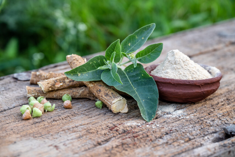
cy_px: 78
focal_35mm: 98
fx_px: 640
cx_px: 118
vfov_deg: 14.0
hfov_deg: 20.8
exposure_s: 1/125
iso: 125
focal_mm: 98
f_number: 6.3
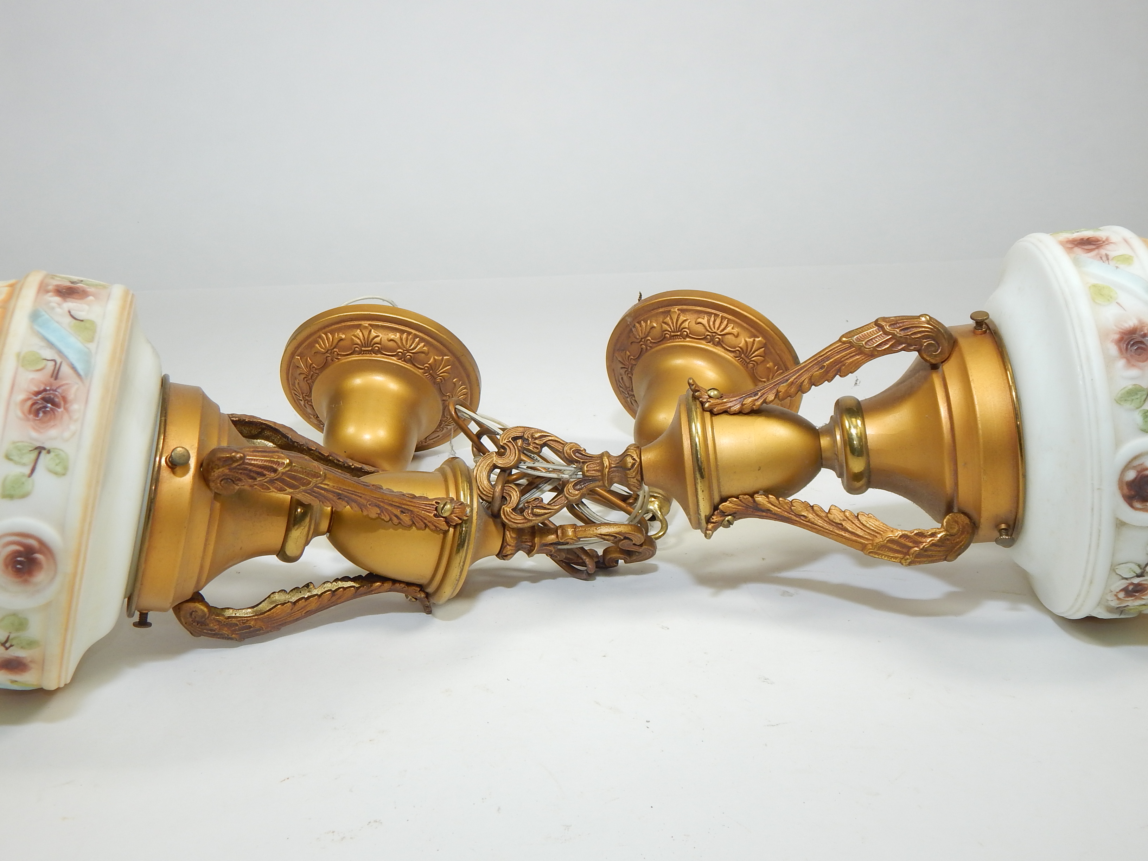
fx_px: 1260
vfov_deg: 37.7
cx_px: 574
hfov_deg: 49.0
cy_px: 430
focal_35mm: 38
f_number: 3.4
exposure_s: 1/125
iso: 125
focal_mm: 6.8
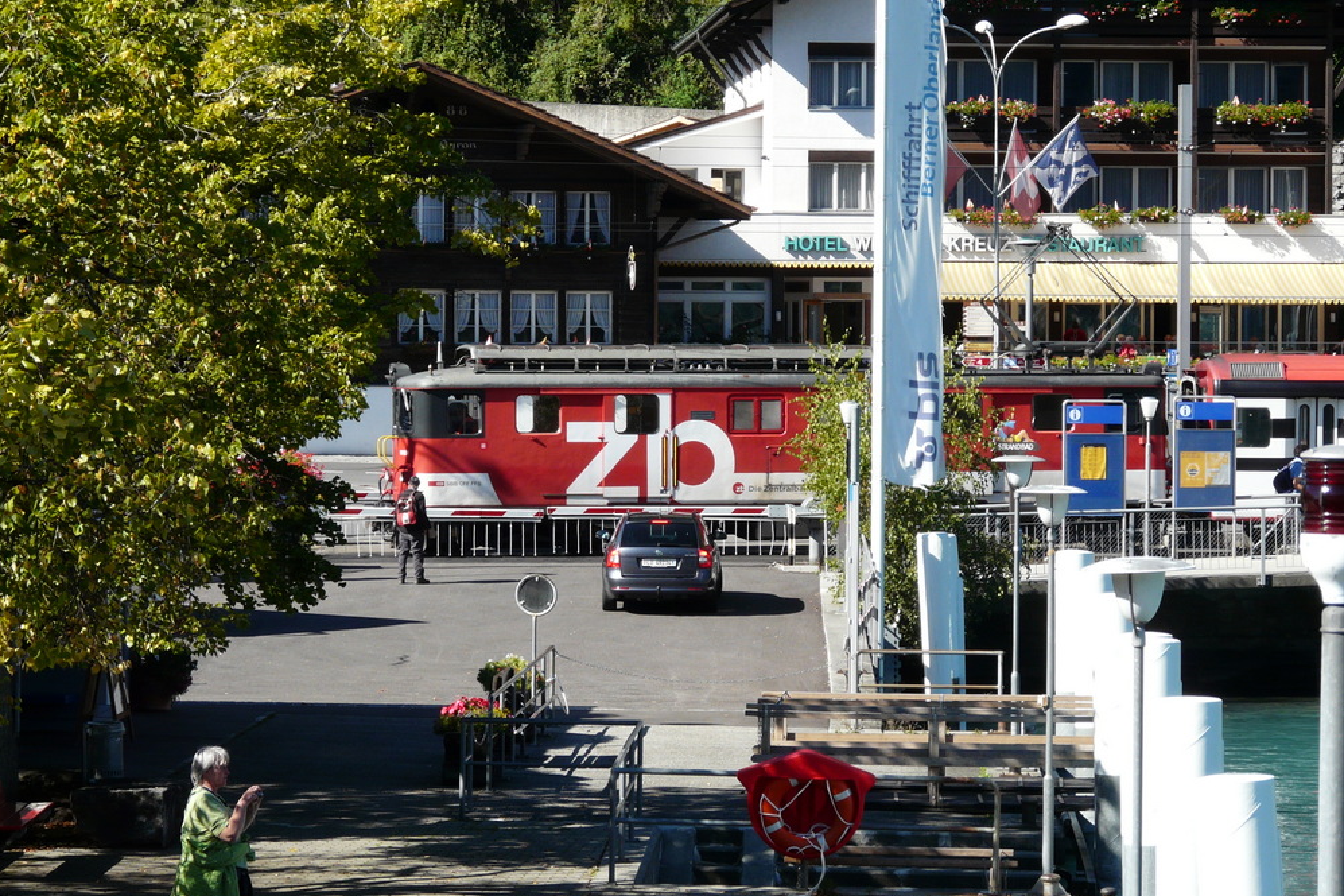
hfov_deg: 14.0
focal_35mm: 147
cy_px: 462
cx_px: 672
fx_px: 5487
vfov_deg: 9.3
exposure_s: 1/320
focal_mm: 23.1
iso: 100
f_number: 5.6
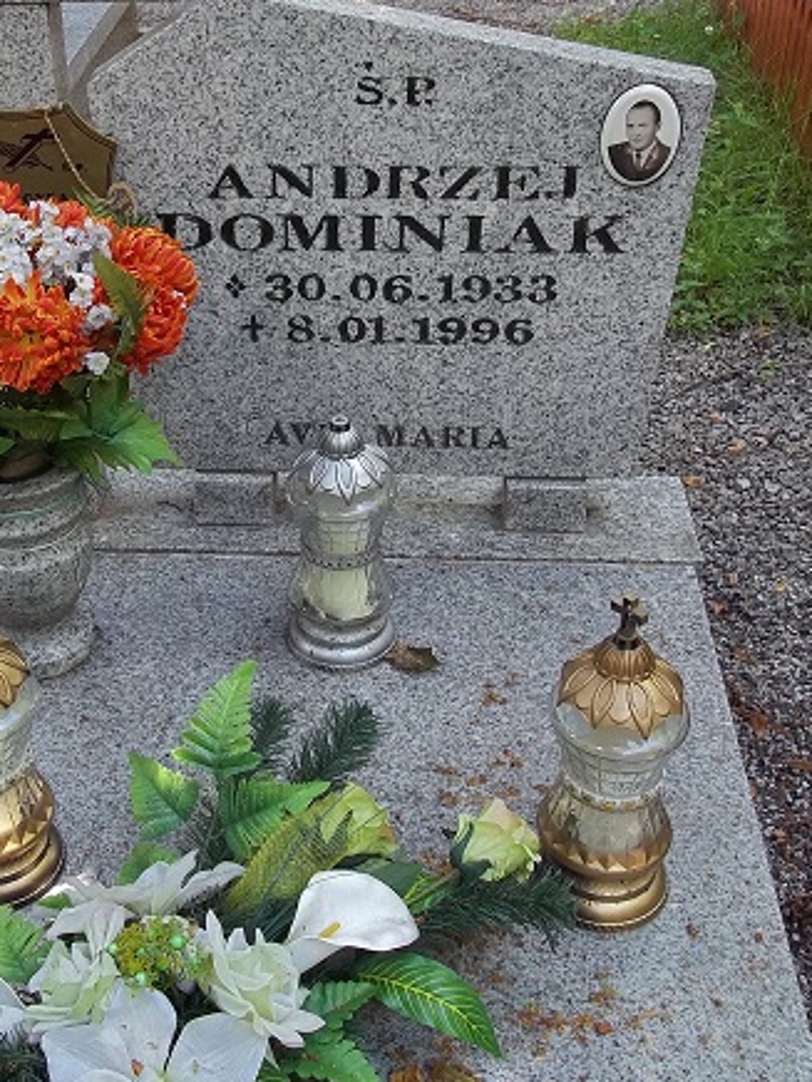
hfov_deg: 30.6
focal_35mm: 47
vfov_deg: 40.3
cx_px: 268
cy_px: 454
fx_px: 1470
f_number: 2.9
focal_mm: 5.7
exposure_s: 1/80
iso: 80
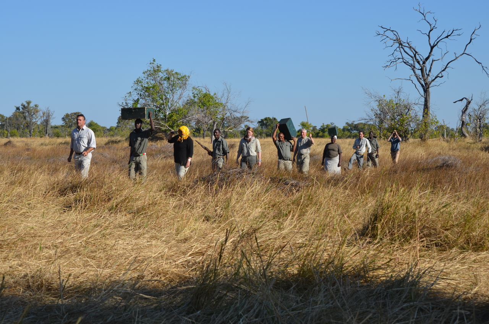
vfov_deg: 16.5
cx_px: 244
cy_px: 162
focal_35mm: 82
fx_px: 1118
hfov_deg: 24.7
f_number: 8
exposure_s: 1/250
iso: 100
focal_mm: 55
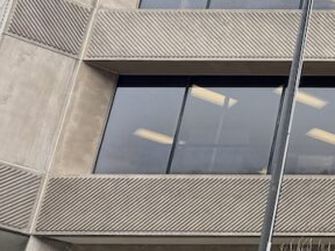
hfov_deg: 15.7
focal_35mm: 100
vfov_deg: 14.7
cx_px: 660
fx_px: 968
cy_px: 182
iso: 80
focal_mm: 6.76
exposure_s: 1/315
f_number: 1.78
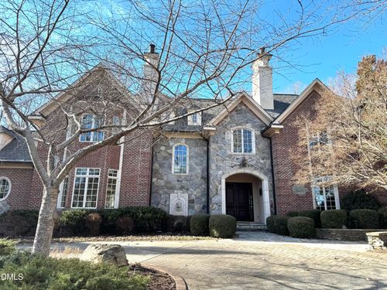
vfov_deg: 56.8
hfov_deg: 71.6
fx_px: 268
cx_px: 194
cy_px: 145
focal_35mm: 24
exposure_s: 1/1311
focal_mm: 6.76
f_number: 1.78
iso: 80
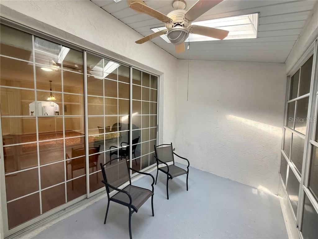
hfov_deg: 102.1
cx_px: 159
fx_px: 129
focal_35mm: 14
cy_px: 120
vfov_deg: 85.7
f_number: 2.2
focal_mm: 2.22
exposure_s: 1/99
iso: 160
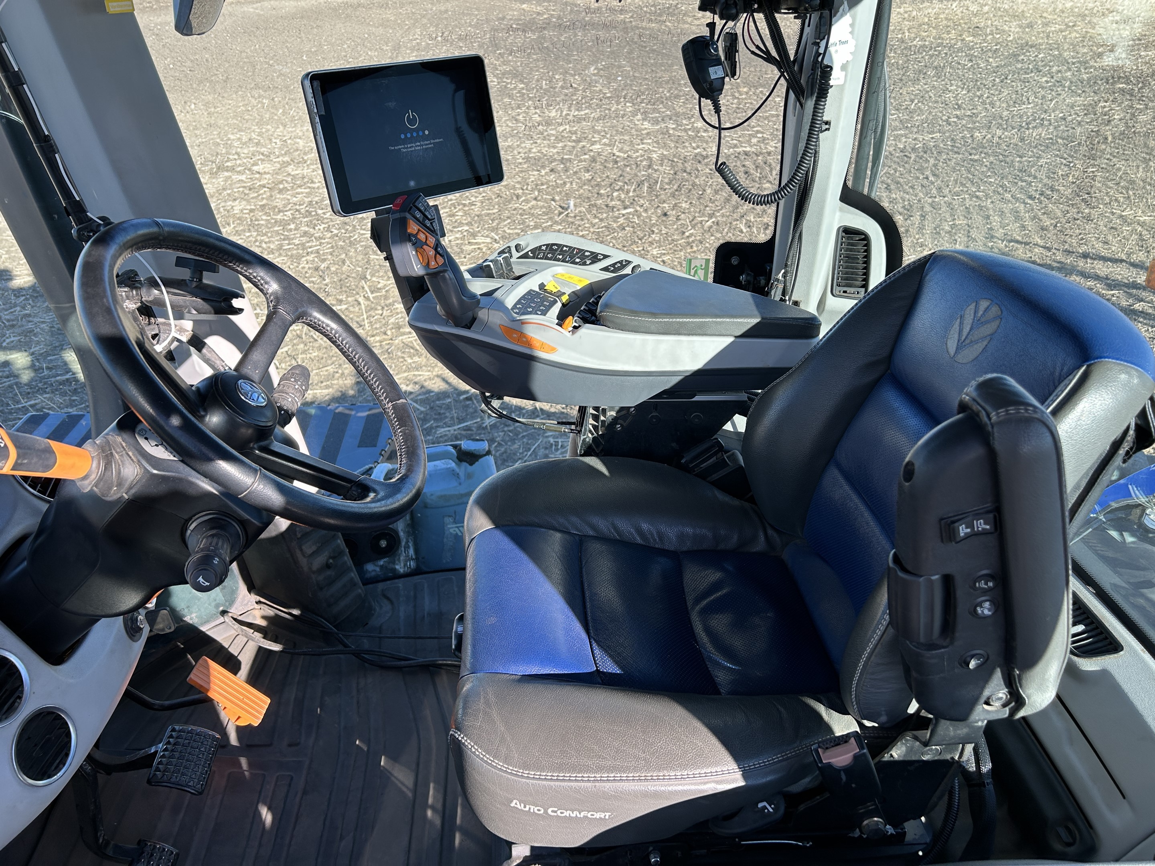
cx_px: 578
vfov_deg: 53.1
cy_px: 433
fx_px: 868
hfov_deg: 67.3
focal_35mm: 26
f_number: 1.5
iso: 50
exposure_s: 1/786
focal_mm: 5.7
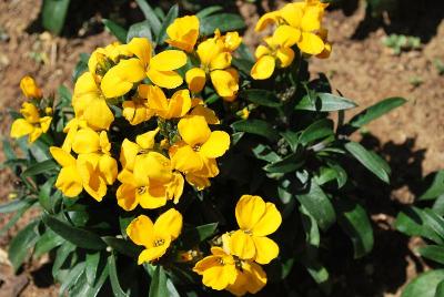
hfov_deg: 24.6
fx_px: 1019
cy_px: 148
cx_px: 222
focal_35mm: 82
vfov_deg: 16.6
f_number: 8
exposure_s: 1/250
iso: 100
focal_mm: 55
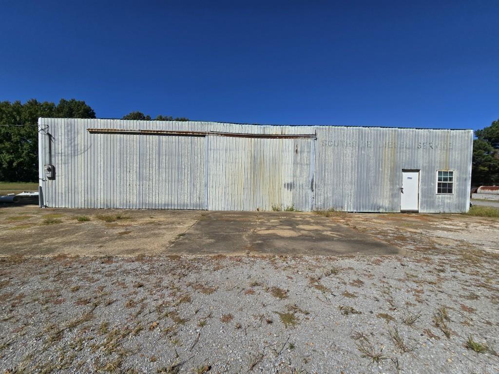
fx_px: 187
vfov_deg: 89.9
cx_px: 250
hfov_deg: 106.2
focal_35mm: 13
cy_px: 187
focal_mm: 2.2
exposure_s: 1/4165
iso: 50
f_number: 2.2
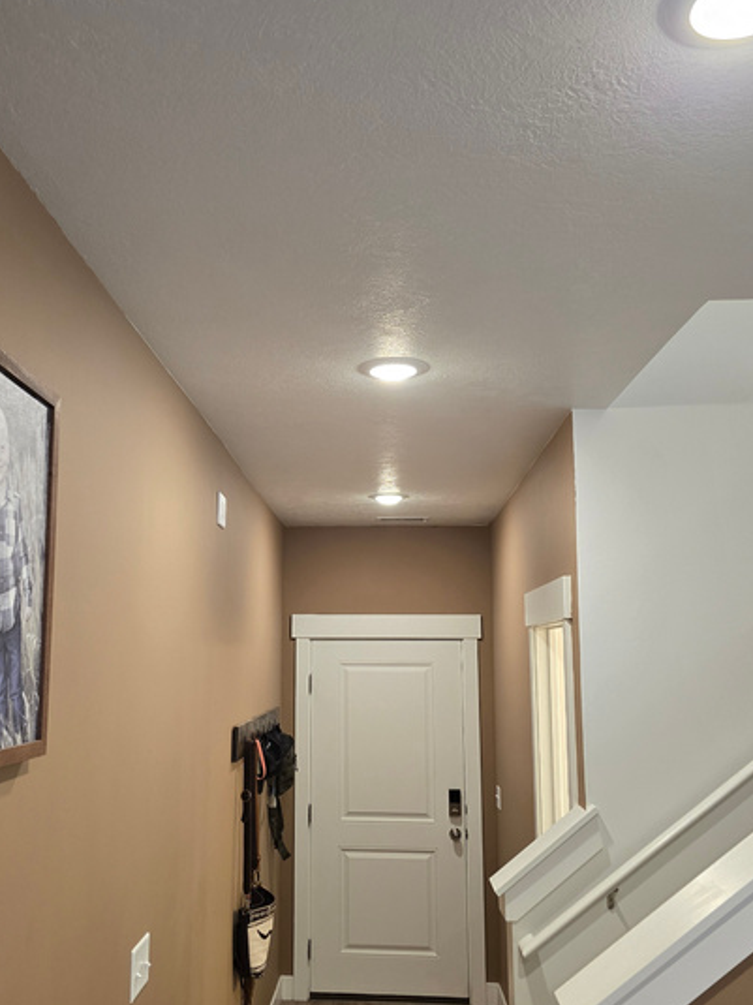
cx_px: 306
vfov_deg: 55.3
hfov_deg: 42.7
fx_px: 958
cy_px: 547
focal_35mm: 33
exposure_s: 1/120
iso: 320
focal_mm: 6.3
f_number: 1.7
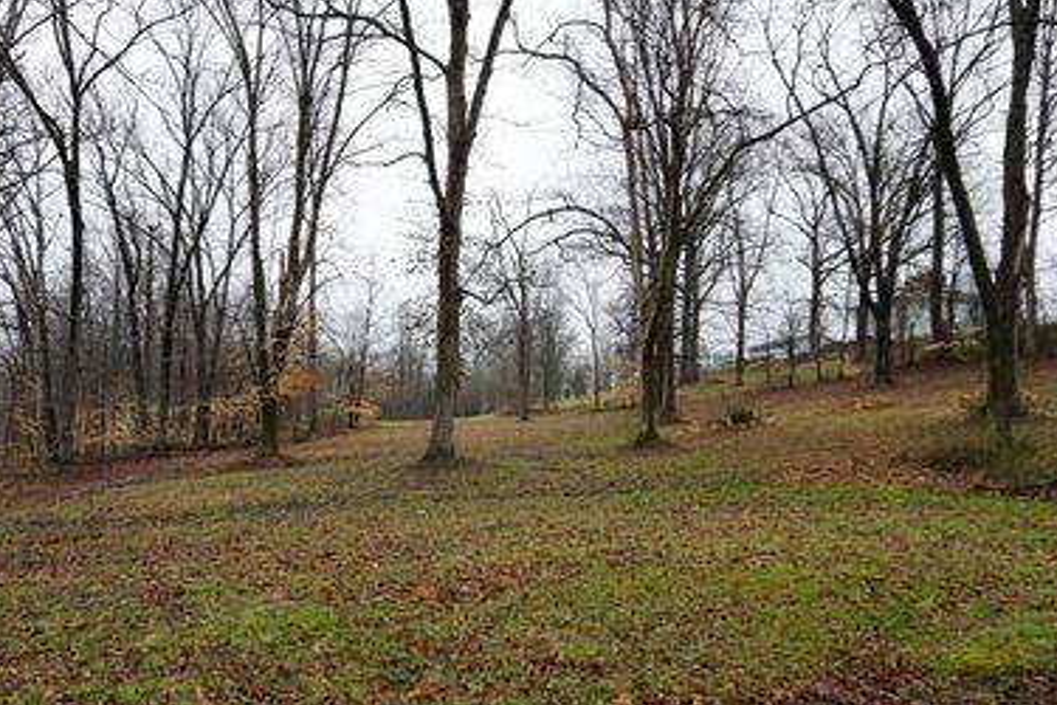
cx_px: 409
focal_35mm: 32
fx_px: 939
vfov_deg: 41.0
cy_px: 410
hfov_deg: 58.1
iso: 100
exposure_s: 1/60
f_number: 5.6
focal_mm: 16
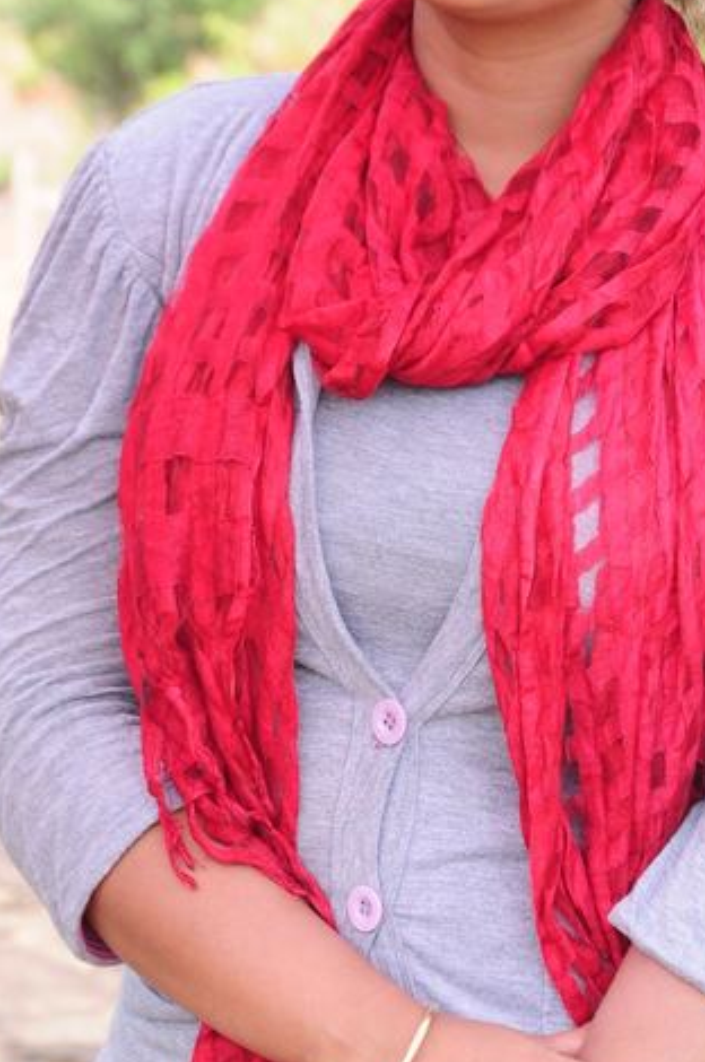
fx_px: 7483
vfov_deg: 8.1
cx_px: 592
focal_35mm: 254
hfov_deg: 5.4
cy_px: 602
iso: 200
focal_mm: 66
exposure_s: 1/125
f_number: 8
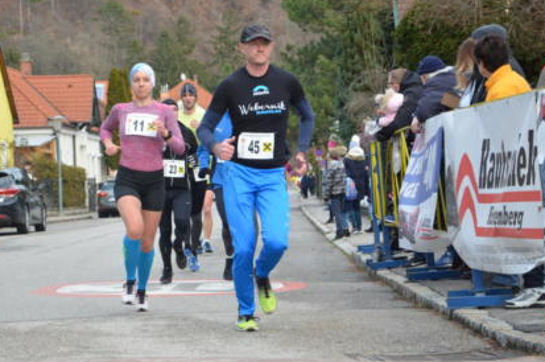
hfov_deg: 16.2
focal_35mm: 127
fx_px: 1920
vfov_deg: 10.8
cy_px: 157
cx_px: 272
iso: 900
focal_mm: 70
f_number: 5.3
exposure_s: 1/500
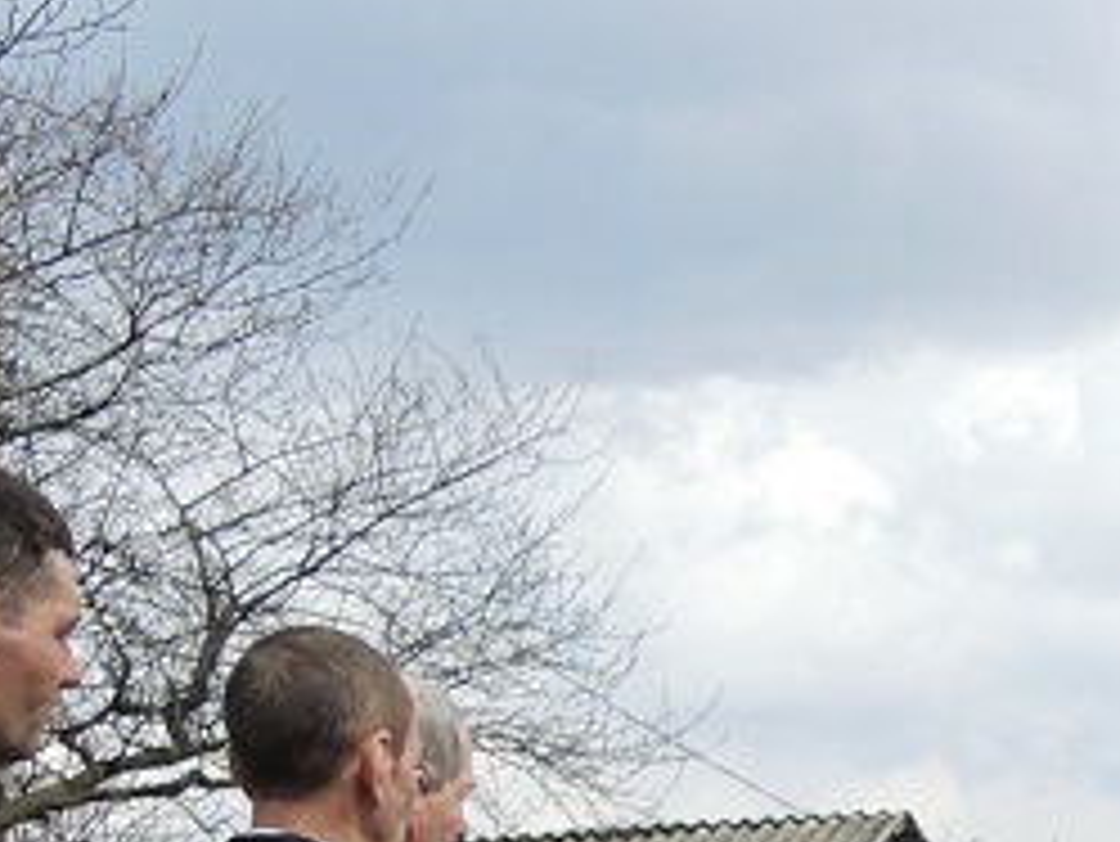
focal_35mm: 135
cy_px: 1436
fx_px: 4370
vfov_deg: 10.4
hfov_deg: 12.9
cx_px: 2164
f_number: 2.5
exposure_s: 1/1000
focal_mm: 6
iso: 80
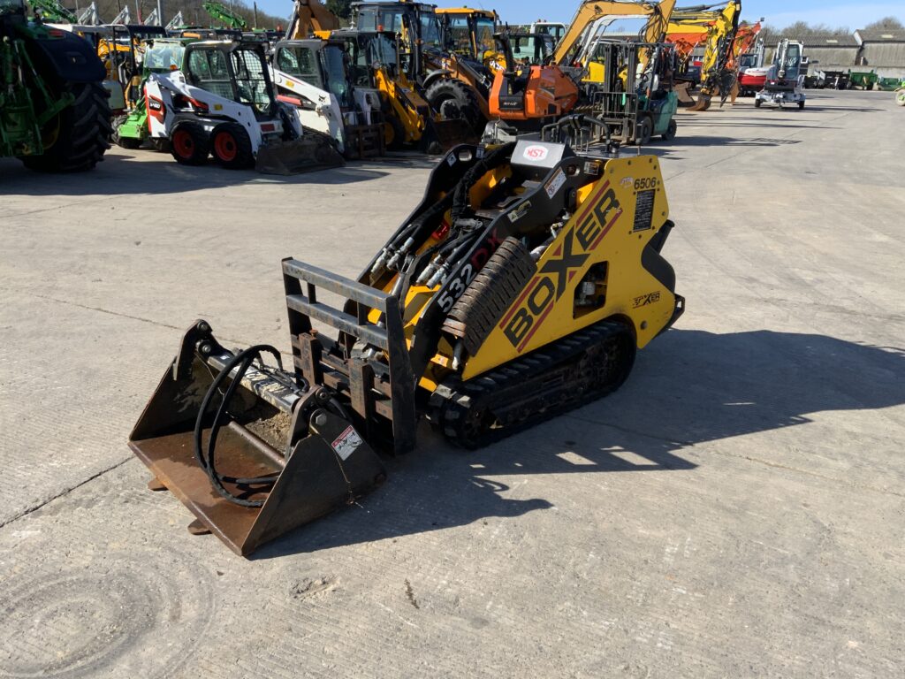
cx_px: 452
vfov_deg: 48.2
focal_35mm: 29
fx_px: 758
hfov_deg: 61.7
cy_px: 340
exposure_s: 1/1311
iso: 16
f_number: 1.8
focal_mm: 3
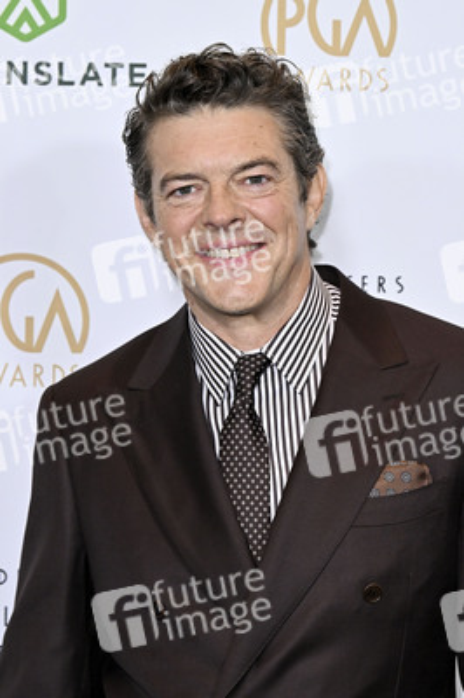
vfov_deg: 13.9
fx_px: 2866
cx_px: 232
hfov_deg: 9.3
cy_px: 349
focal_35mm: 148
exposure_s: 1/320
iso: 2000
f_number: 5.6
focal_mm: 99
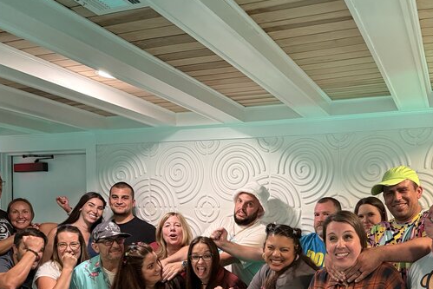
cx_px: 279
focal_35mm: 40
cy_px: 255
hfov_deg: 47.8
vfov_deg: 32.0
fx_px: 481
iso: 1000
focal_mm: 6.76
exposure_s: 1/39
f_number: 1.78
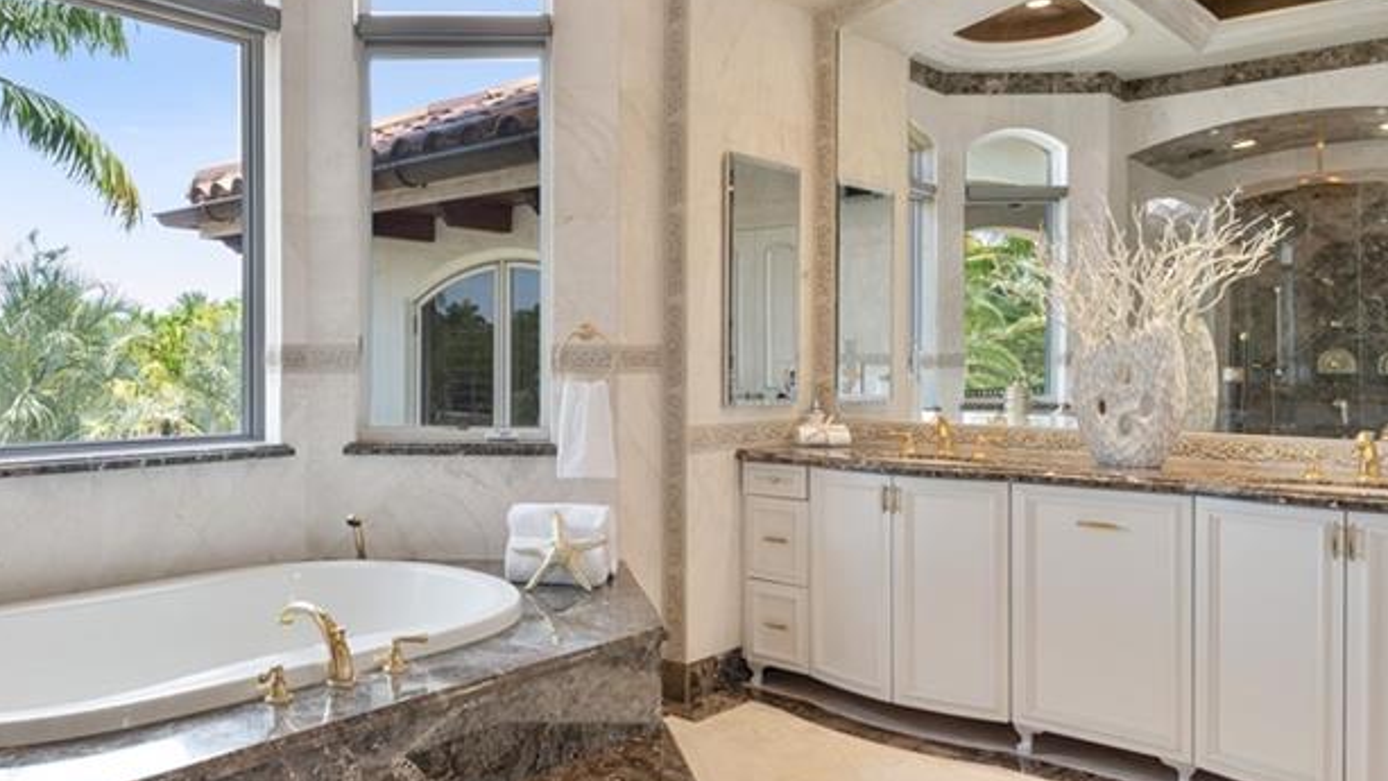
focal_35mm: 28
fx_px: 1031
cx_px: 500
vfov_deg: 41.4
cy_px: 345
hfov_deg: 66.6
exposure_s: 1/13
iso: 250
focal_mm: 16
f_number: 8
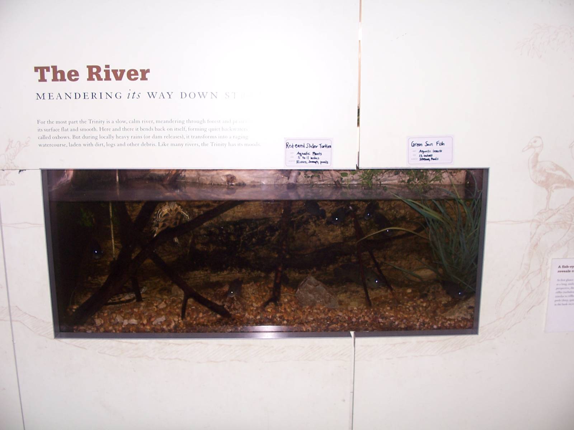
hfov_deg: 52.6
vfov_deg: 40.7
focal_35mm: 35
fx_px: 580
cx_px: 287
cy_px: 215
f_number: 2.8
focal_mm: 6
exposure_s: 1/60
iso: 80
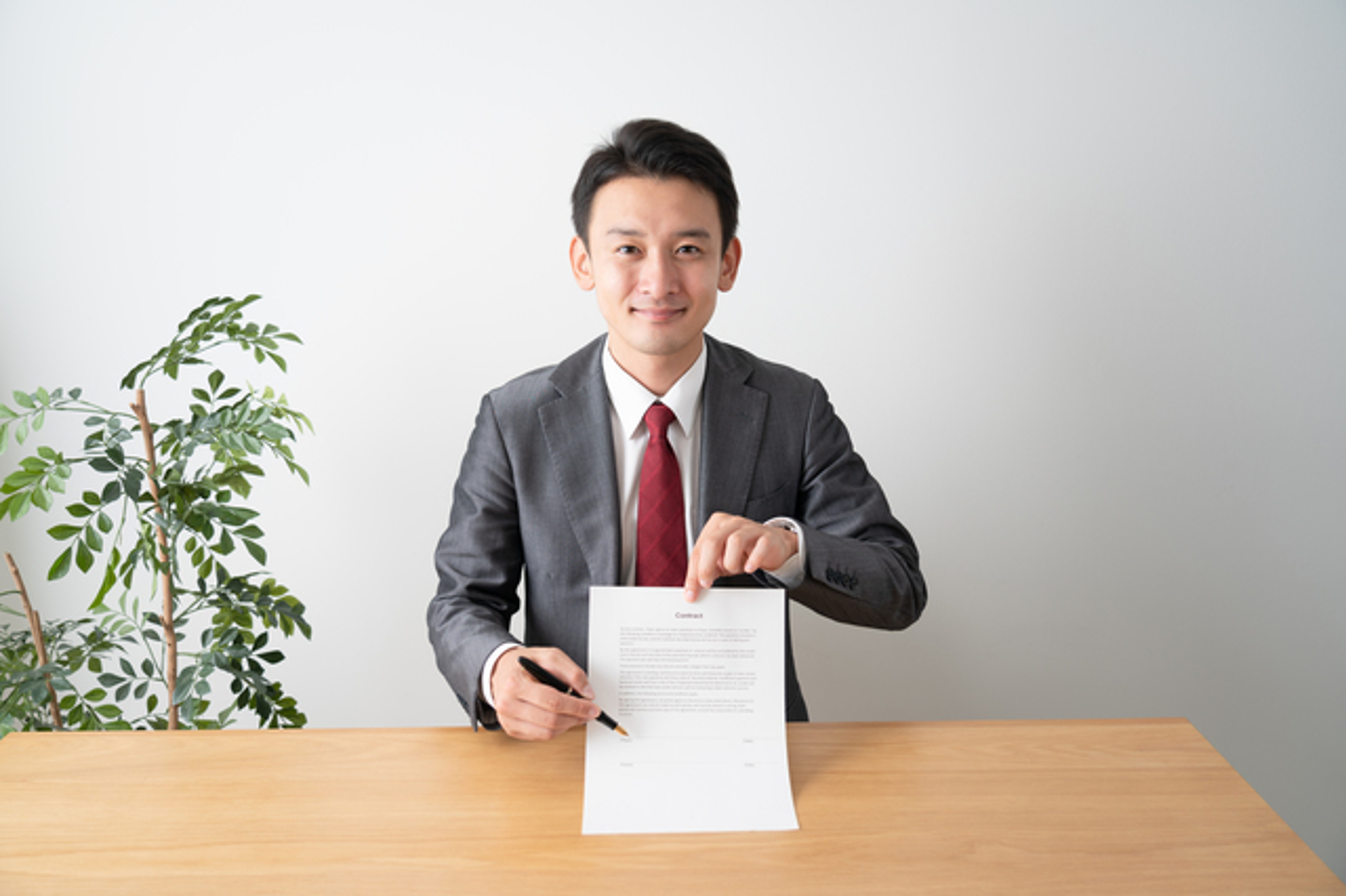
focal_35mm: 35
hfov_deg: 54.5
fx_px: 1308
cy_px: 448
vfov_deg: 37.8
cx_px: 673
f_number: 4
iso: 100
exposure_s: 1/200
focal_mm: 35
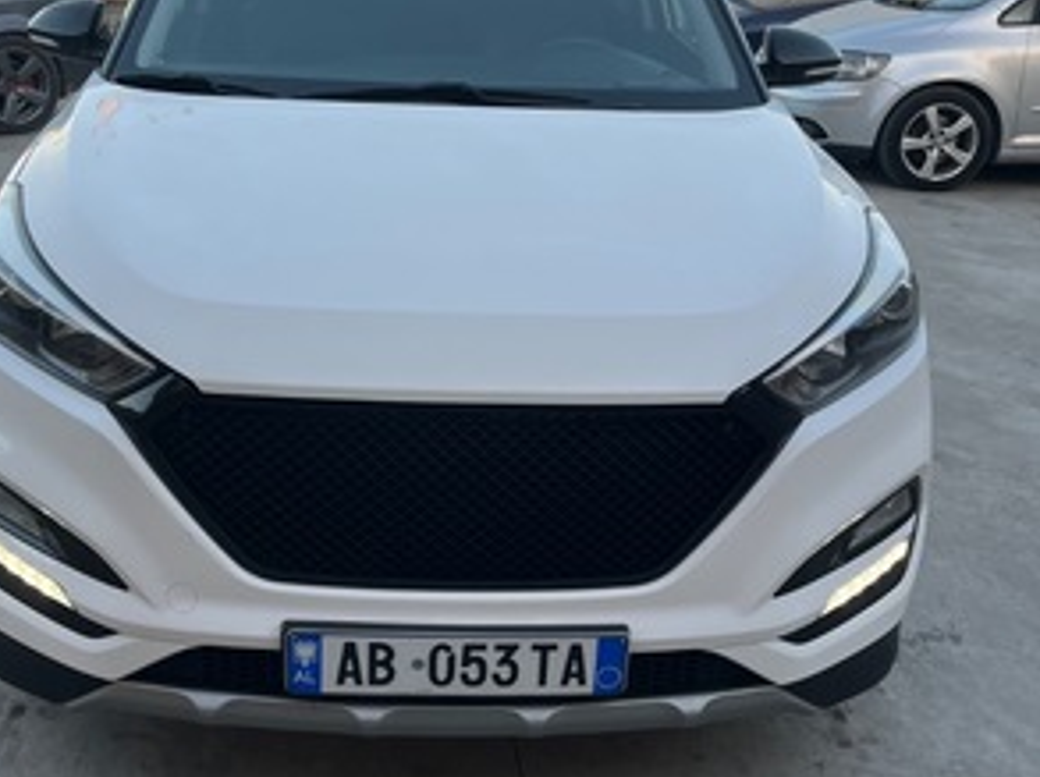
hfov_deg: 56.6
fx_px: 960
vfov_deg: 43.9
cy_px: 323
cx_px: 444
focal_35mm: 32
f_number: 1.6
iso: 50
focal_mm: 5.1
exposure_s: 1/376
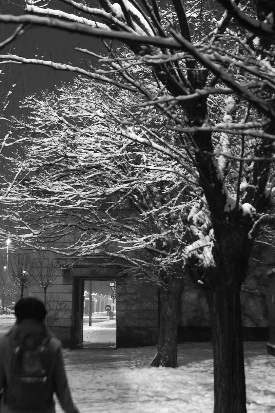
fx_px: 814
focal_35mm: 71
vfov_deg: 28.4
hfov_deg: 19.1
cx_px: 178
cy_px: 258
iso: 640
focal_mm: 24
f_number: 1.8
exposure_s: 1/10
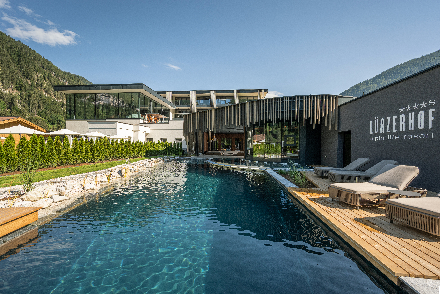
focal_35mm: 14
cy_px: 147
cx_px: 220
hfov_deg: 104.3
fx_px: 171
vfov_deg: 81.2
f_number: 8
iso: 100
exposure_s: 1/250
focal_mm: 14
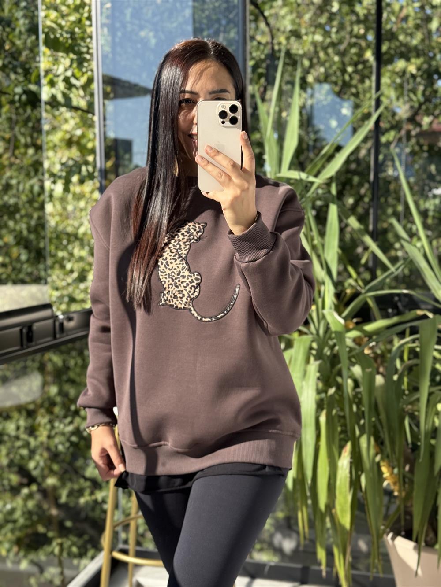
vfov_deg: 39.7
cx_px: 220
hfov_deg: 30.3
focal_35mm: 48
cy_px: 294
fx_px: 815
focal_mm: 6.76
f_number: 1.78
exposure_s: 1/1543
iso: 80
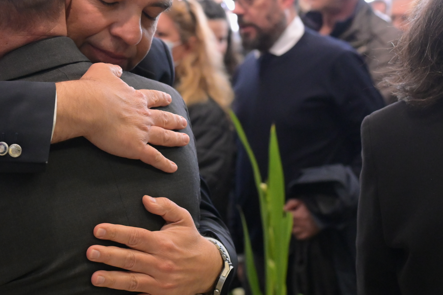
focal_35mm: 90
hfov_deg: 22.4
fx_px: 1107
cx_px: 104
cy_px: 79
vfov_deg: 15.1
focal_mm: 48
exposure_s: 1/250
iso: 5000
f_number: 4
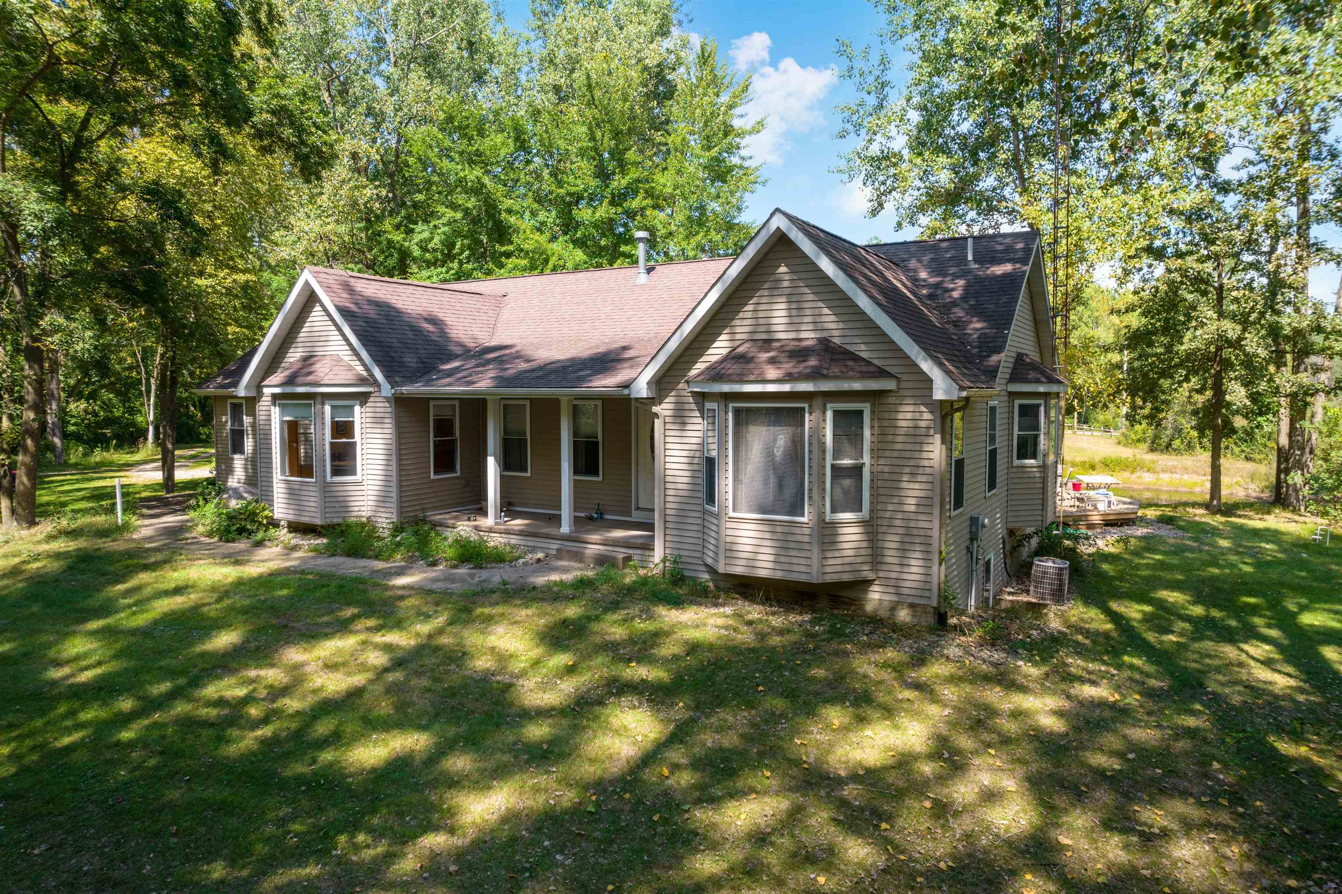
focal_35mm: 22
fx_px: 820
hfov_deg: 78.6
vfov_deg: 57.2
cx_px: 671
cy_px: 447
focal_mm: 8.38
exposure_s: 1/500
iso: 100
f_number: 2.8
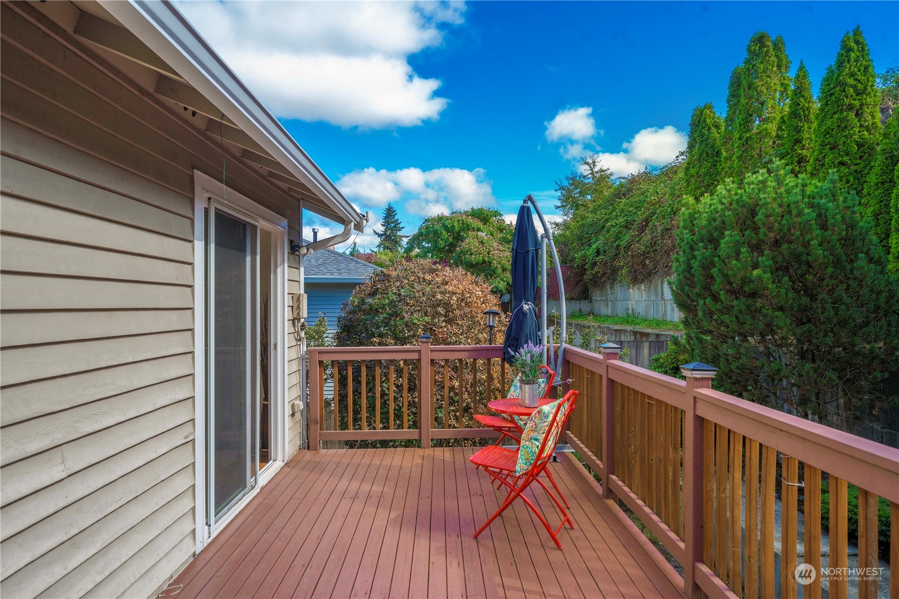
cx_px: 450
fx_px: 599
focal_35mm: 24
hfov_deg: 73.7
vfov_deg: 53.1
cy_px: 300
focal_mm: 24
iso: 100
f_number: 8
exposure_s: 1/50
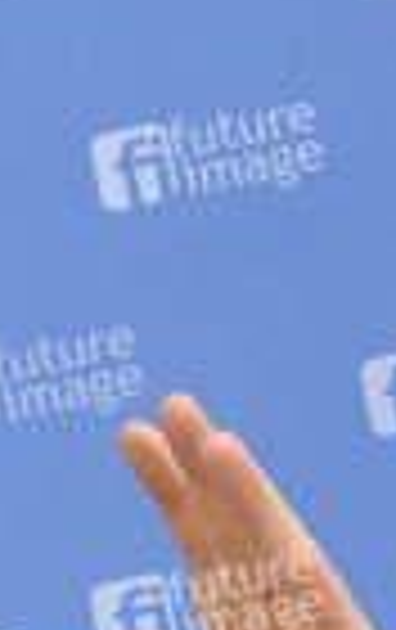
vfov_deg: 4.7
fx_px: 7601
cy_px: 495
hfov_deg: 3.0
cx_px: -362
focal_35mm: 442
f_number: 5.6
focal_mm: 135
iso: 4000
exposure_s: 1/800
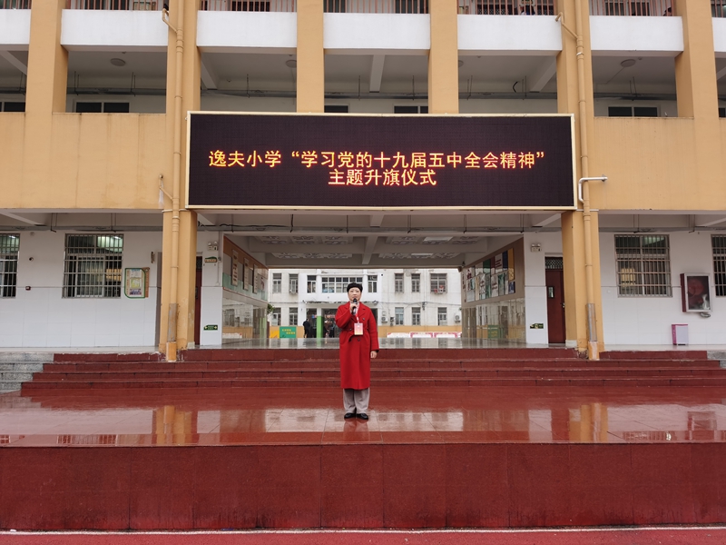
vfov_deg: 51.4
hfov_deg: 65.3
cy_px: 272
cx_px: 363
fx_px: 566
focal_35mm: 27
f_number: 1.6
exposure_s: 1/199
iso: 50
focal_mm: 5.56
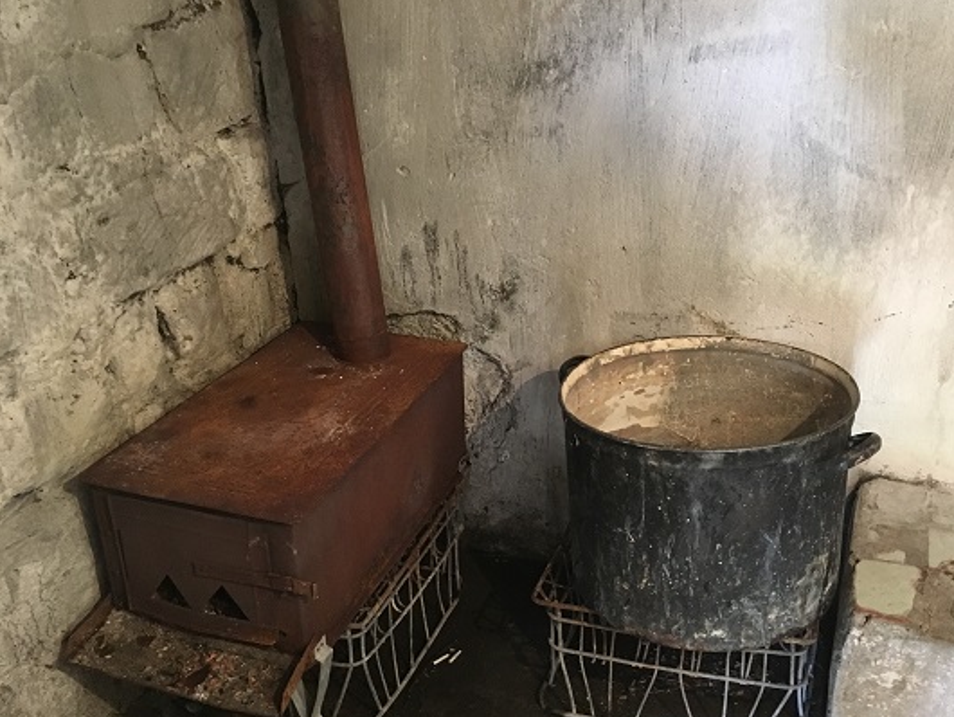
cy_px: 364
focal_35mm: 35
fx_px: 965
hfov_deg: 52.2
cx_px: 572
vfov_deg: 40.7
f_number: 2.2
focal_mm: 4.15
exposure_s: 1/17
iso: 200
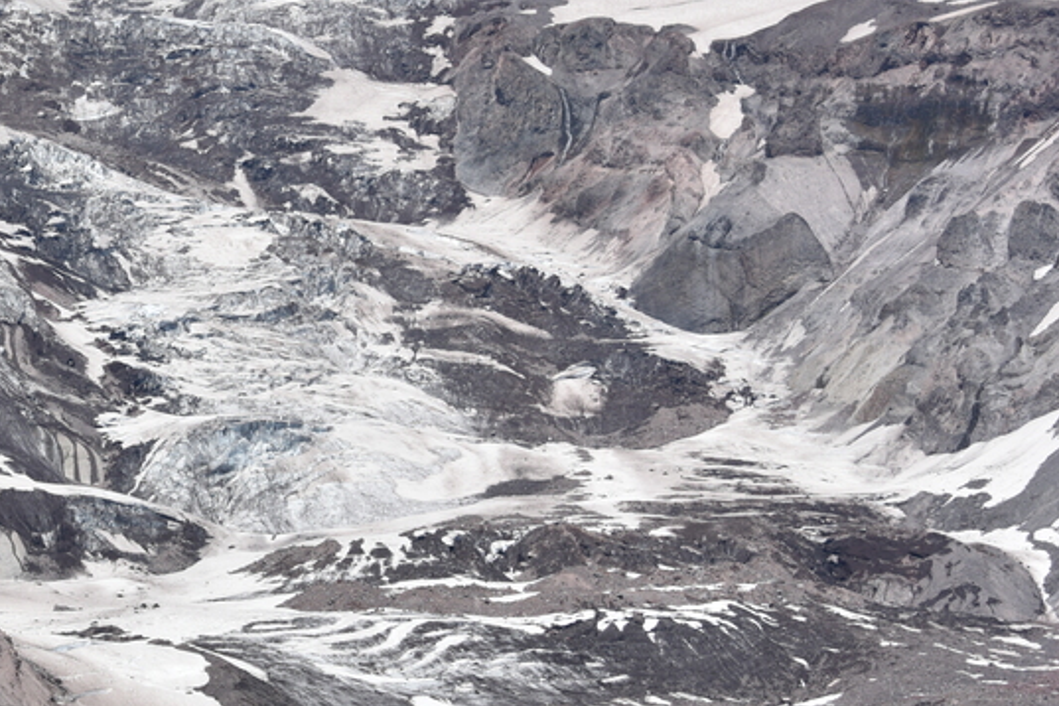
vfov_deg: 8.2
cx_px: -45
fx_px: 4912
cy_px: 250
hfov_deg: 12.1
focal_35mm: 167
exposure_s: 1/400
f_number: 10
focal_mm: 70
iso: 100
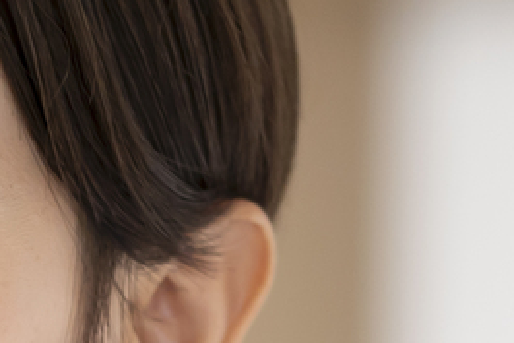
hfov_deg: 2.0
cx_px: -941
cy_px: 704
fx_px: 14556
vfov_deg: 1.3
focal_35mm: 1019
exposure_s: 1/125
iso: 500
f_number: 2.2
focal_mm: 135
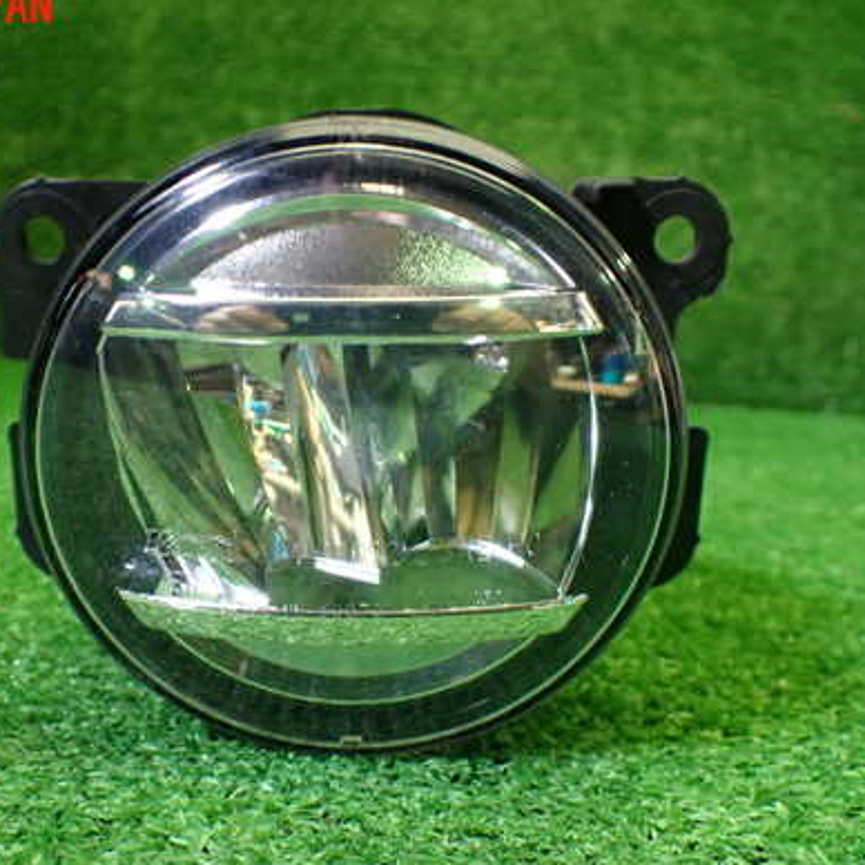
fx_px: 1159
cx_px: 317
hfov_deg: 40.6
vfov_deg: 40.9
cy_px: 482
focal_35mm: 41
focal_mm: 5.4
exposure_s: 1/125
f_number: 2.3
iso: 400
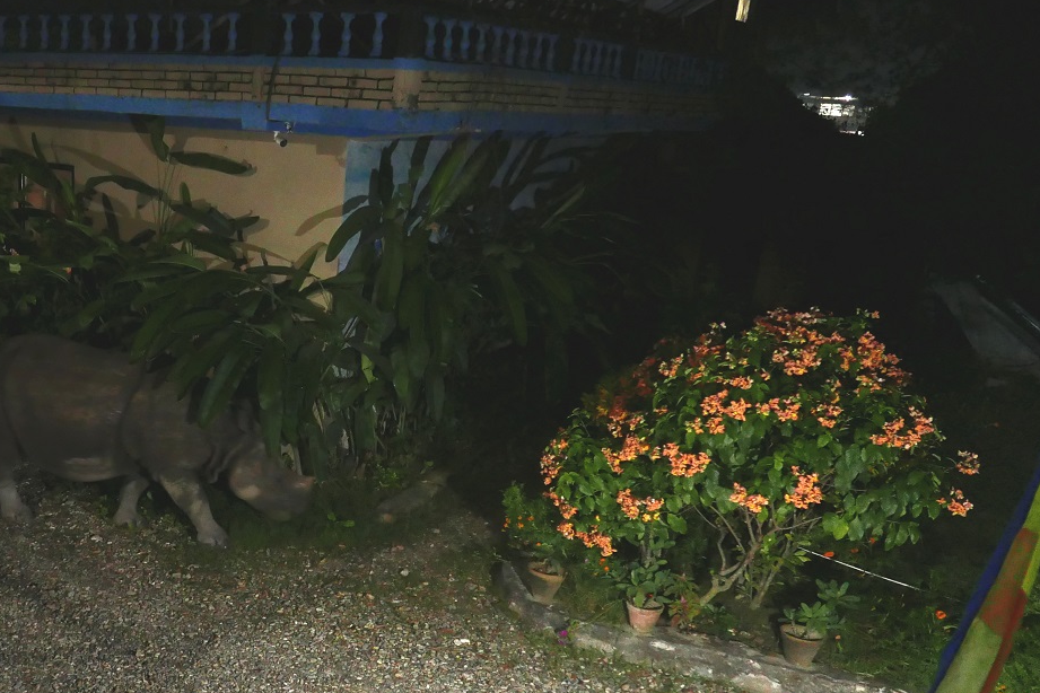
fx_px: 1127
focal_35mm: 39
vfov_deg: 33.9
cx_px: 215
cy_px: 459
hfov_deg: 47.0
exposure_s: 1/20
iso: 1600
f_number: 1.7
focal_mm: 10.9
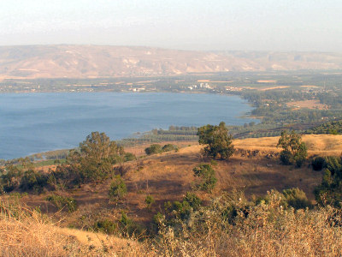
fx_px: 583
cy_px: 128
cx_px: 171
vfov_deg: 24.8
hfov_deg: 32.7
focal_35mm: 59
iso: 50
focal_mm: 9.9
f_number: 5.6
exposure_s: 1/200
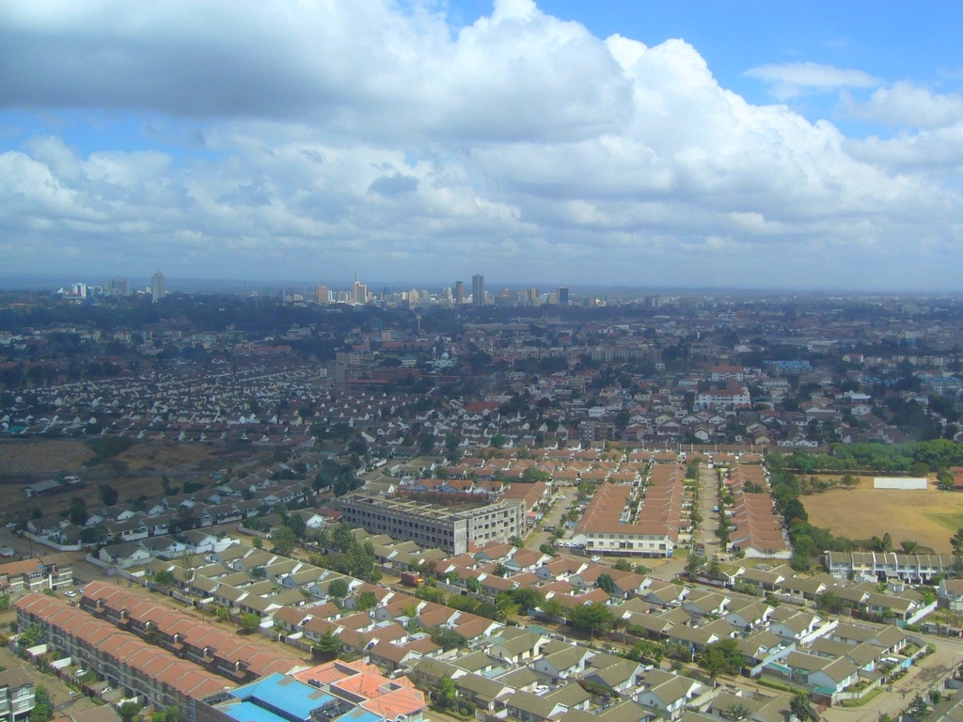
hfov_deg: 52.6
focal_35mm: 35
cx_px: 482
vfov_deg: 40.7
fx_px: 974
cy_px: 361
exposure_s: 1/320
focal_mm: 5.8
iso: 80
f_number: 5.6
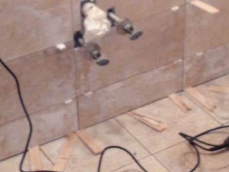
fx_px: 787
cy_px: 67
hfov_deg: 16.5
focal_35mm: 119
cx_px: 121
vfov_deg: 12.4
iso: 64
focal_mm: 4.28
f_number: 2.4
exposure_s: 1/20
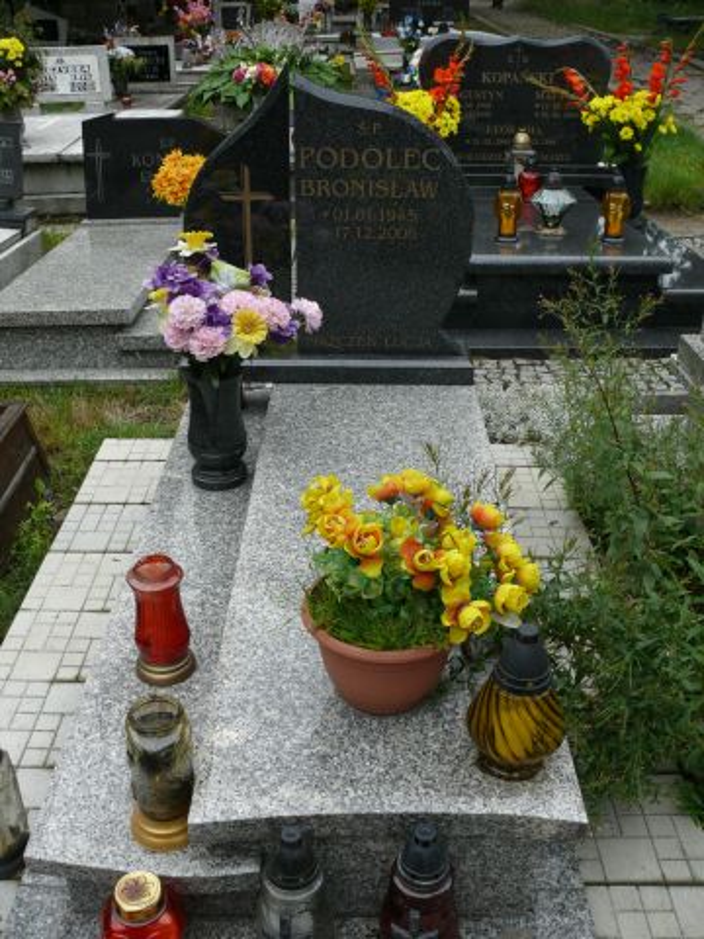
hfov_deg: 40.7
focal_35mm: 35
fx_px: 949
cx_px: 352
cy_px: 470
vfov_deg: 52.6
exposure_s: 1/200
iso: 100
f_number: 4
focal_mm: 7.4
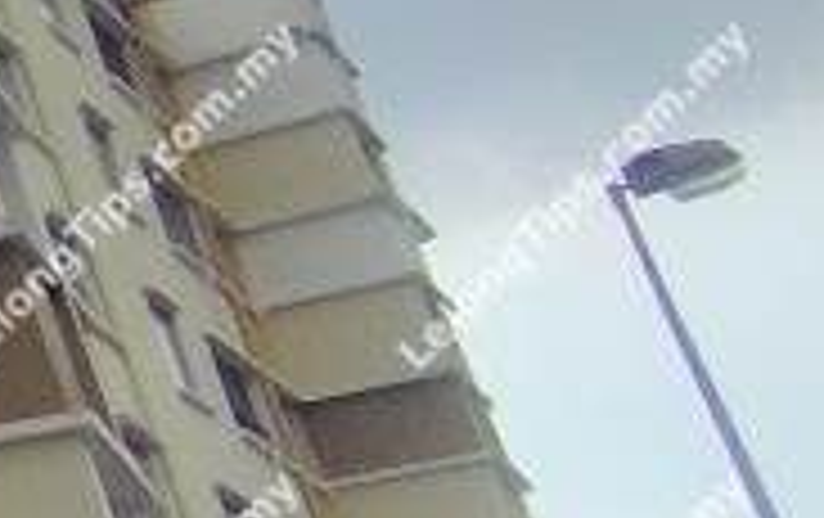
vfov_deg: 11.0
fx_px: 2609
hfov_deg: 10.6
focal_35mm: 116
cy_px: -164
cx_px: -1783
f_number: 2.2
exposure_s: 1/3714
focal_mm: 1.65
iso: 50
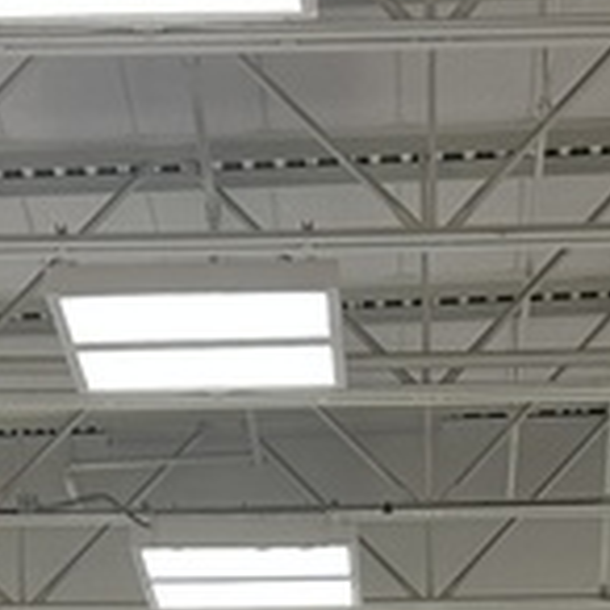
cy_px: 1270
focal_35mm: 149
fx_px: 2971
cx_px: 372
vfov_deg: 10.6
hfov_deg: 11.7
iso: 125
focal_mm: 6.86
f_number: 1.78
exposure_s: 1/60
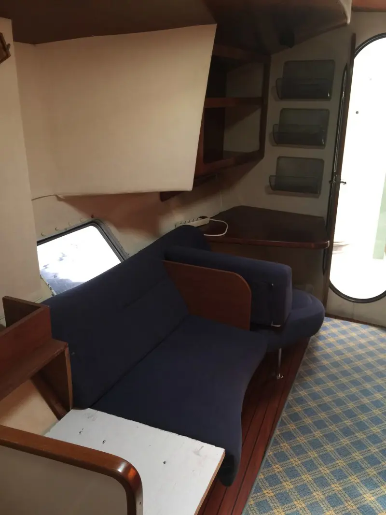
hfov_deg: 48.2
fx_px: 431
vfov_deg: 61.6
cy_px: 258
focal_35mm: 29
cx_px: 193
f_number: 2.2
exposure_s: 1/15
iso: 50
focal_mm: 4.15
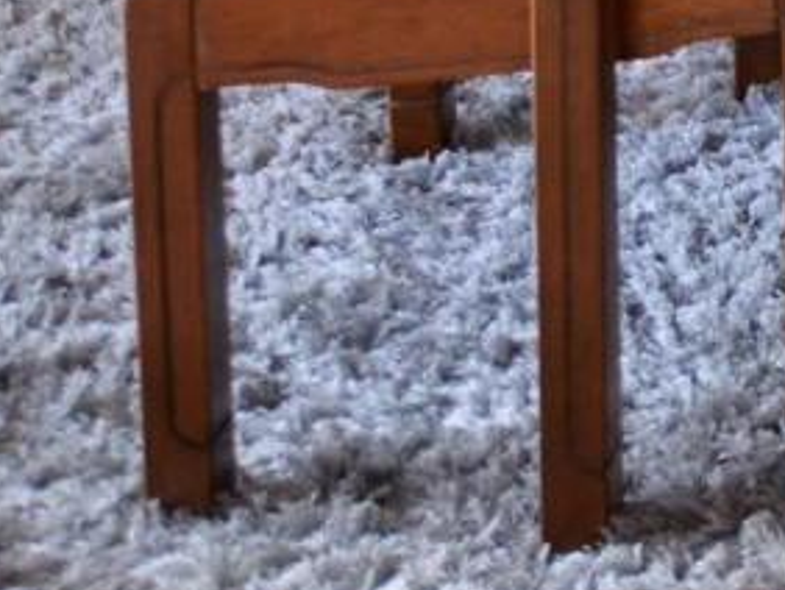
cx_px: 1804
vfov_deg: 10.7
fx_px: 2224
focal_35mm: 98
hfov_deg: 14.4
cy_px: -1155
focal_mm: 10
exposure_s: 1/60
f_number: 3.5
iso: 400
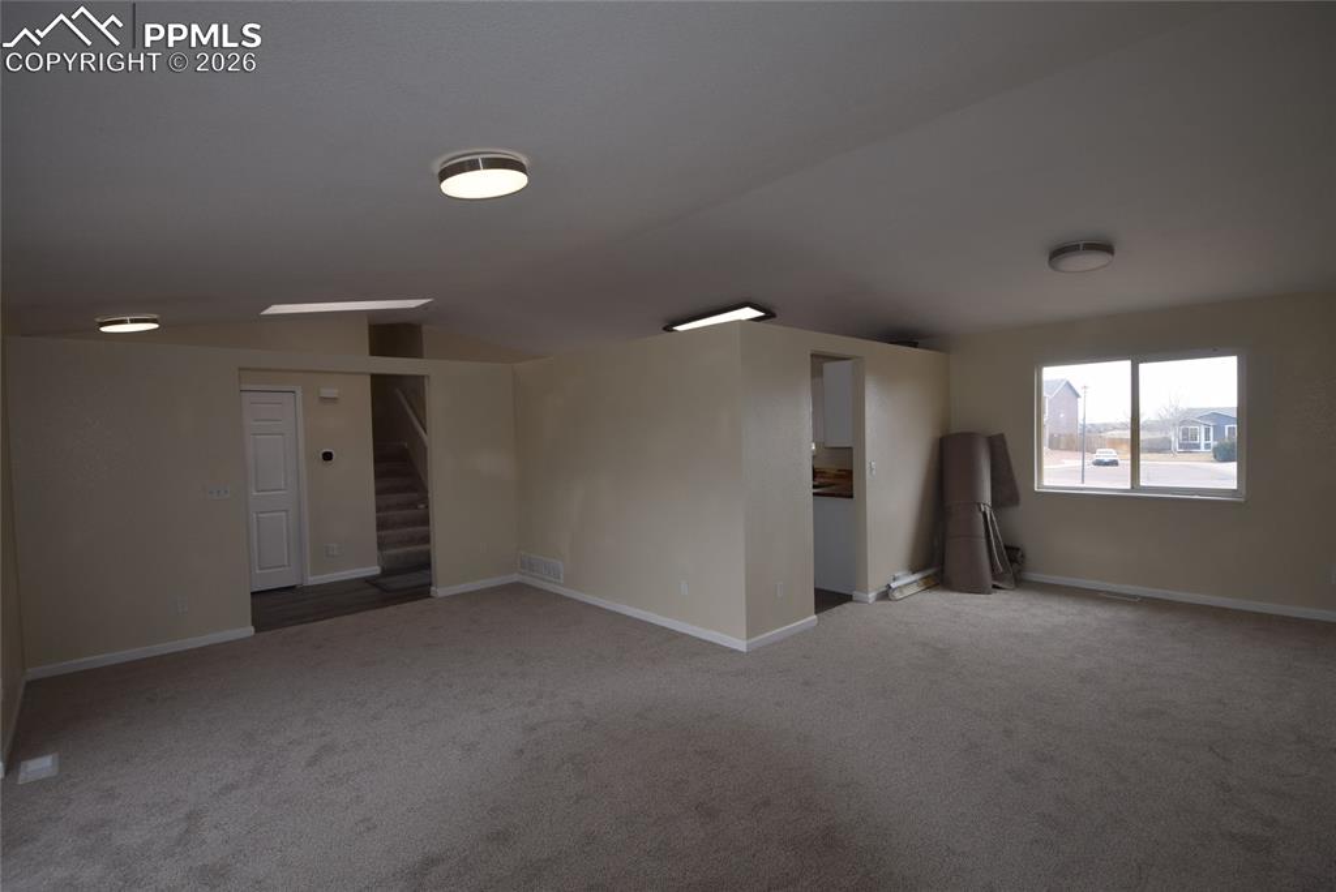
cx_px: 668
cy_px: 446
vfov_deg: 72.1
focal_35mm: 16
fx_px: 613
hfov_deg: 94.9
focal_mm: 11
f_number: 5.6
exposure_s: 1/125
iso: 180
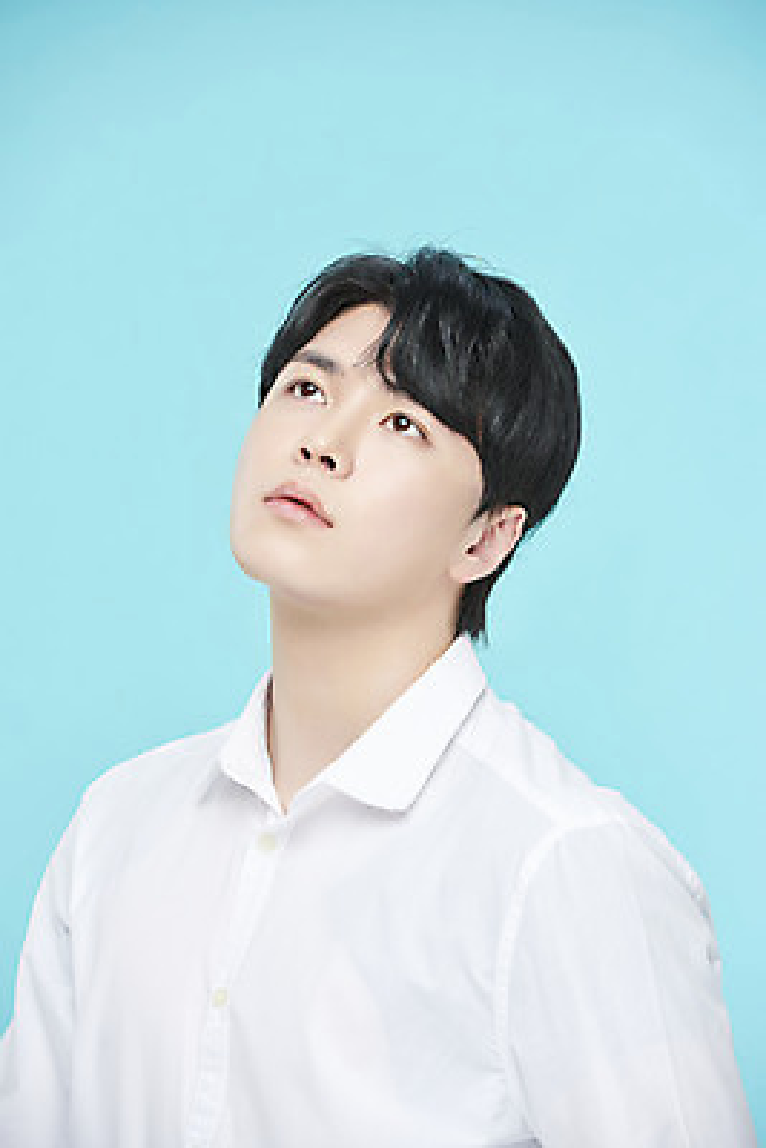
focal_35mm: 200
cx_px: 383
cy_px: 574
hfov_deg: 6.9
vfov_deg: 10.3
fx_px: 6377
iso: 64
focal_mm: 200
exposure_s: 1/125
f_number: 7.1
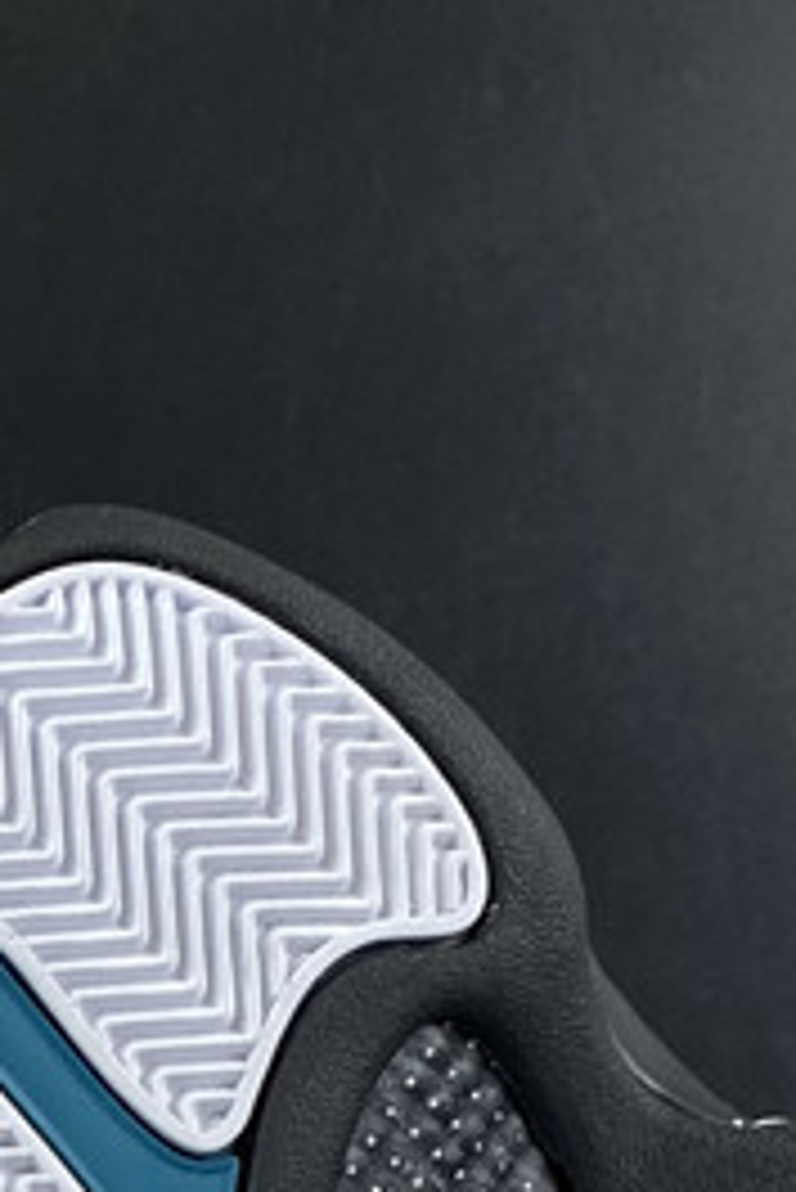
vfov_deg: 18.7
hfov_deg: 12.9
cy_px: 1507
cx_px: -270
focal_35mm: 102
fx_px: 3378
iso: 64
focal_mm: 4.25
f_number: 1.8
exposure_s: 1/100
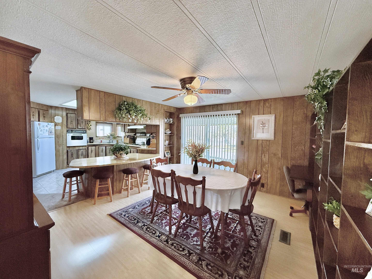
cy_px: 140
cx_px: 186
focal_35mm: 14
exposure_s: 1/120
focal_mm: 2.22
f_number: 2.2
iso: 400
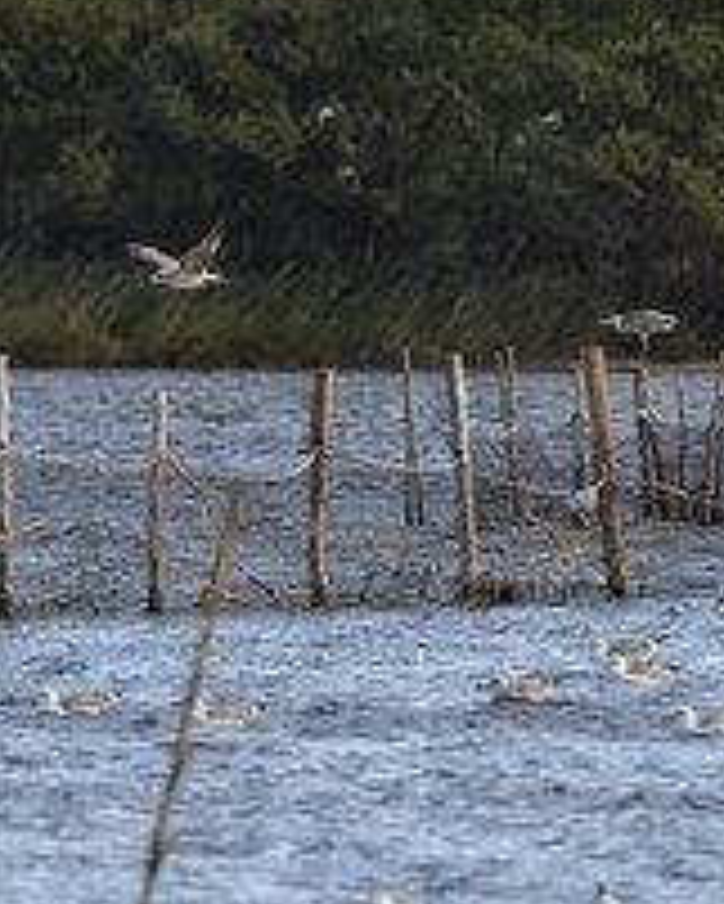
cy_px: 490
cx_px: 207
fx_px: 14720
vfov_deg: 3.5
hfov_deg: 2.8
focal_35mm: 550
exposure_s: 1/500
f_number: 5
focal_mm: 280
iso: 200
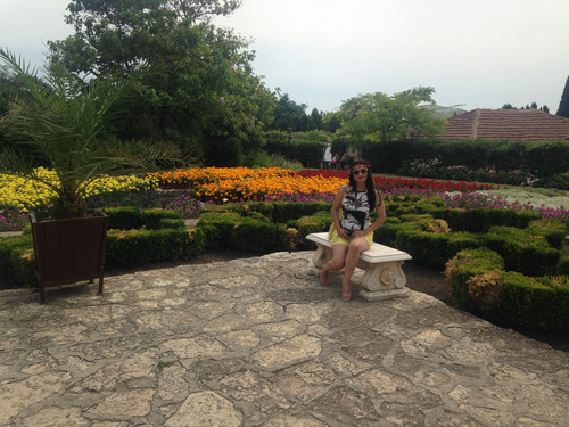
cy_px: 214
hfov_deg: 55.4
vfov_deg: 42.9
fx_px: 542
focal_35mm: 33
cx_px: 284
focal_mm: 4.12
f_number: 2.4
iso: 50
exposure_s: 1/1869
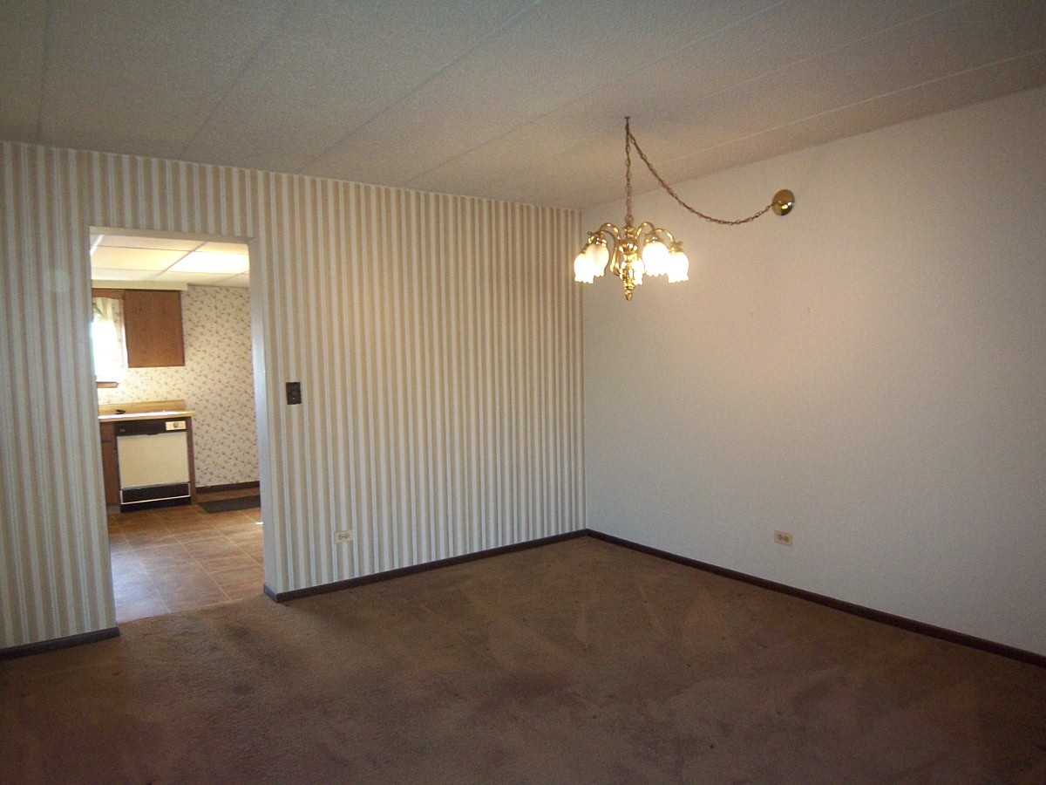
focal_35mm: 23
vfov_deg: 58.9
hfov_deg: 73.9
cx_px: 523
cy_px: 392
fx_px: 695
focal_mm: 3.8
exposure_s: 1/30
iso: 160
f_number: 2.8
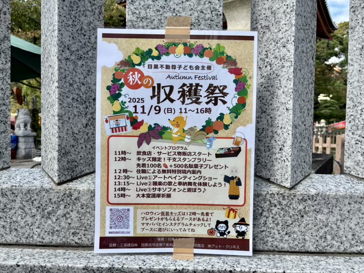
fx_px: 273
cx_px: 182
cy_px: 136
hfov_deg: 67.3
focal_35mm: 26
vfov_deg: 53.1
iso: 50
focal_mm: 5.96
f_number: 1.6
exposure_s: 1/1068
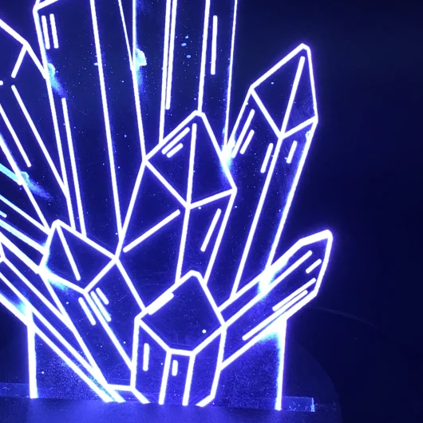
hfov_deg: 27.7
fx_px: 857
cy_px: 191
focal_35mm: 62
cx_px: 180
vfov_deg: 27.7
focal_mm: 3.3
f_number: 2.4
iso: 25
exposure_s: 1/30
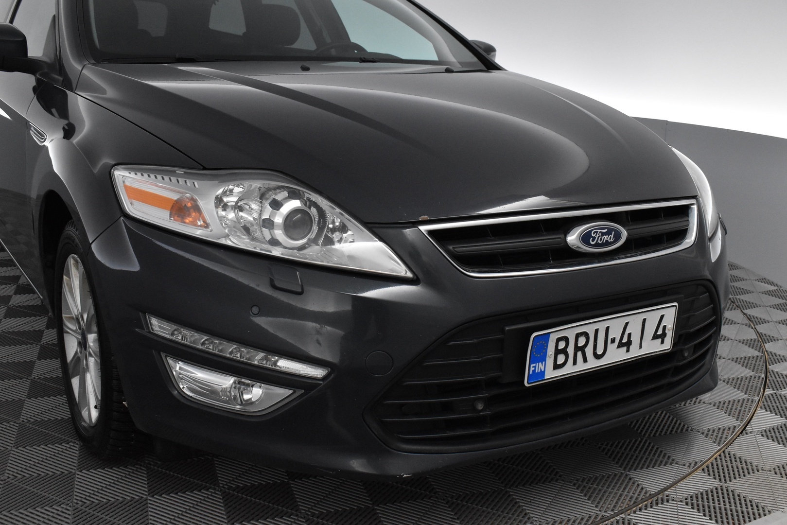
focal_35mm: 38
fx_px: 820
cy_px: 262
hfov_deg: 51.3
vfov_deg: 35.5
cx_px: 394
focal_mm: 25
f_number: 6.3
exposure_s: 1/160
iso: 3200
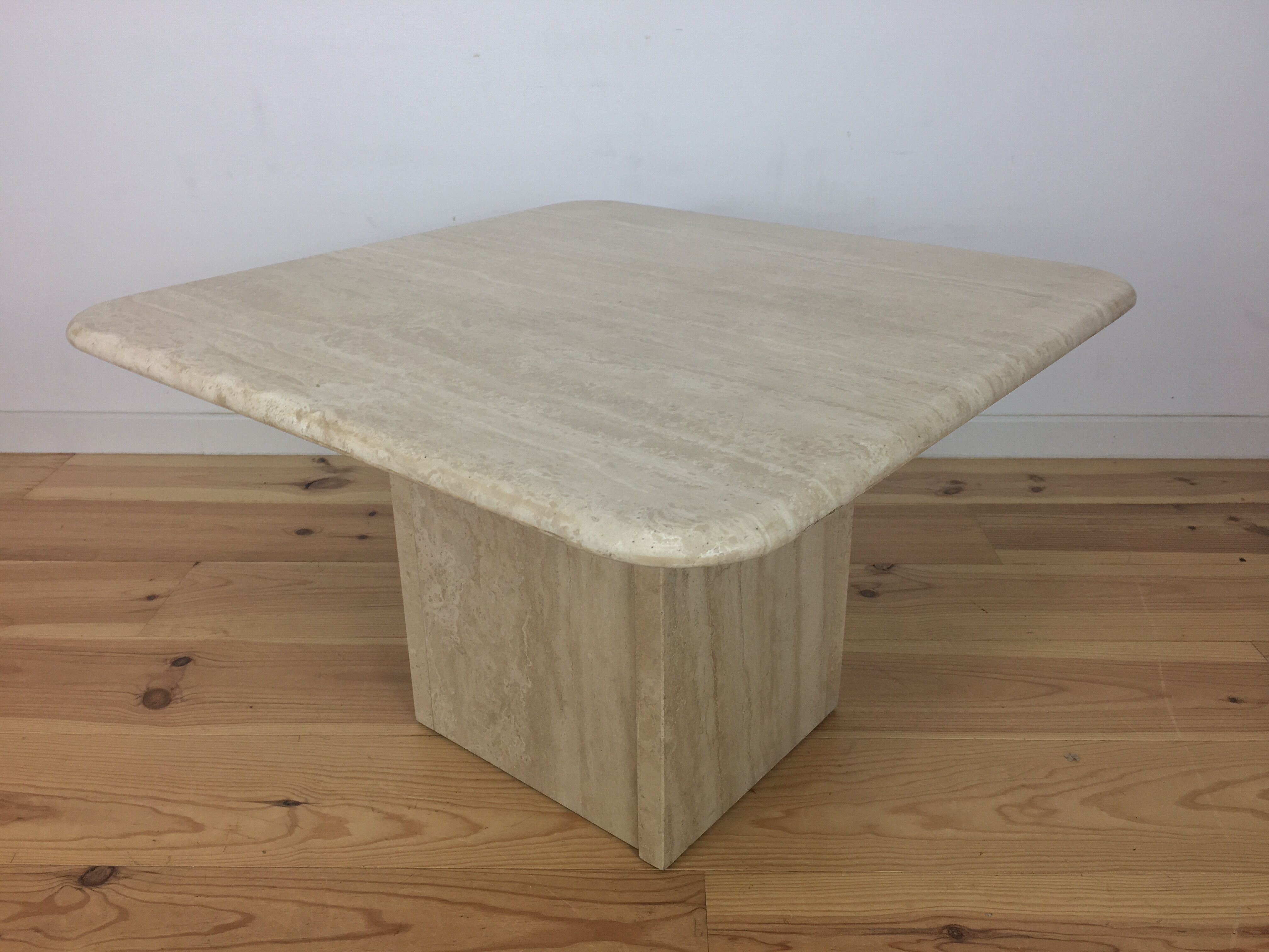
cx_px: 634
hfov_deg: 61.7
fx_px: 1063
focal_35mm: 29
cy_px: 476
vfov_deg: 48.2
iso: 25
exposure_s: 1/33
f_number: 2.2
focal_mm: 4.15
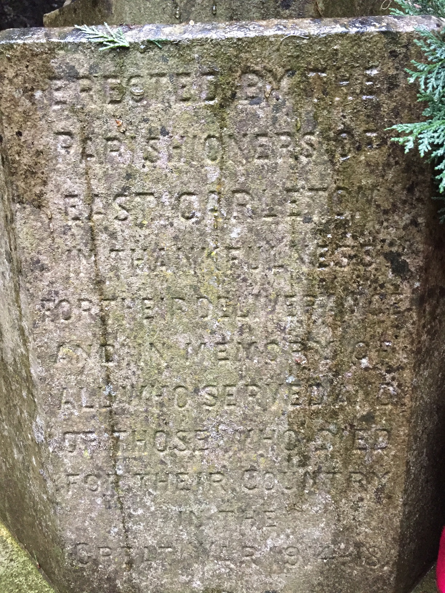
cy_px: 296
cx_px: 222
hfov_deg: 48.2
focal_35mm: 29
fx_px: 497
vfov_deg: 61.7
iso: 250
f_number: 2.2
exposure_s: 1/20
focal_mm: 4.15
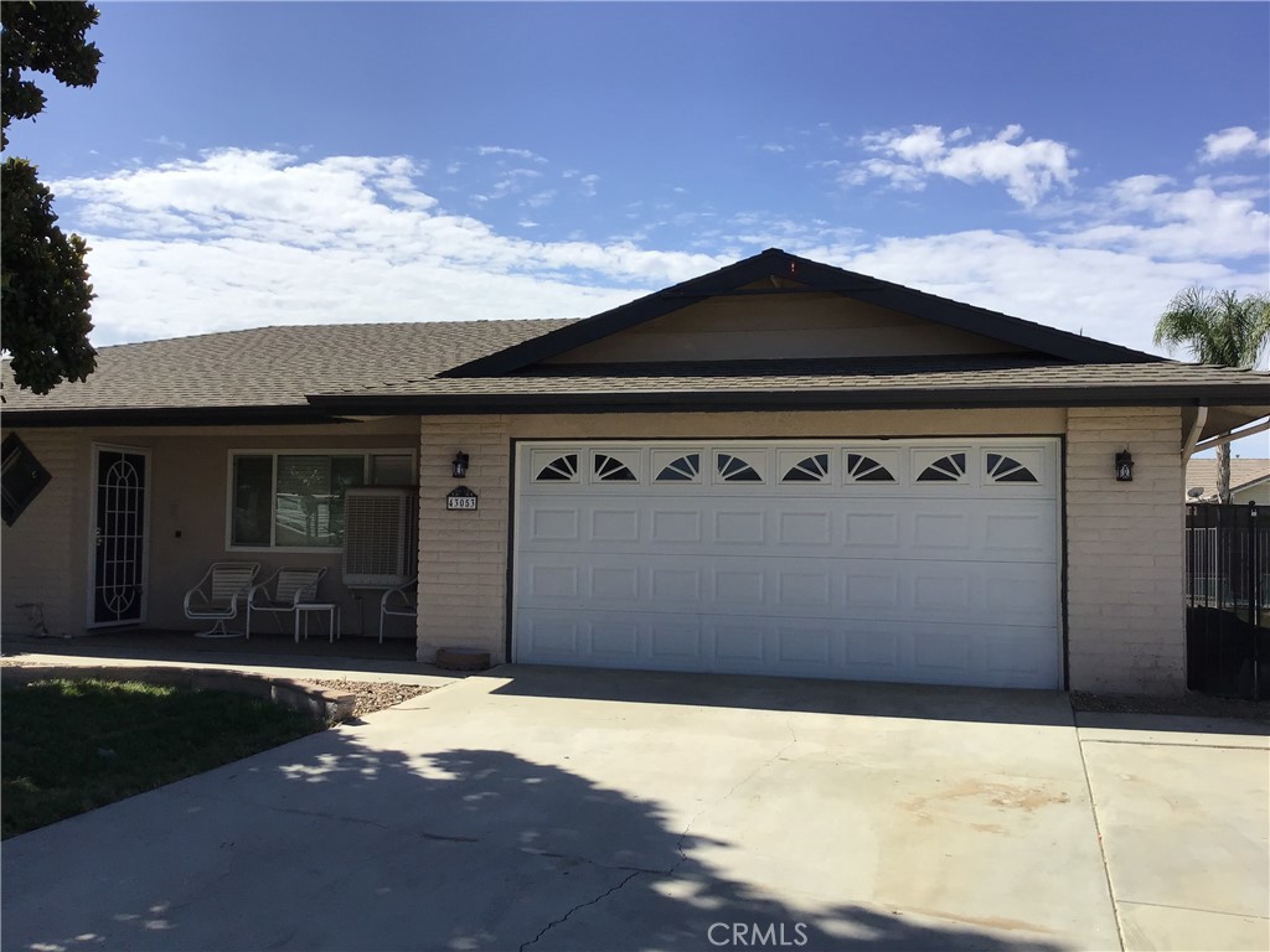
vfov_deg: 45.4
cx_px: 635
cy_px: 476
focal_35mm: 31
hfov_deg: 58.4
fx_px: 1137
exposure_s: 1/1597
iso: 25
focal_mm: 3.3
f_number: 2.4
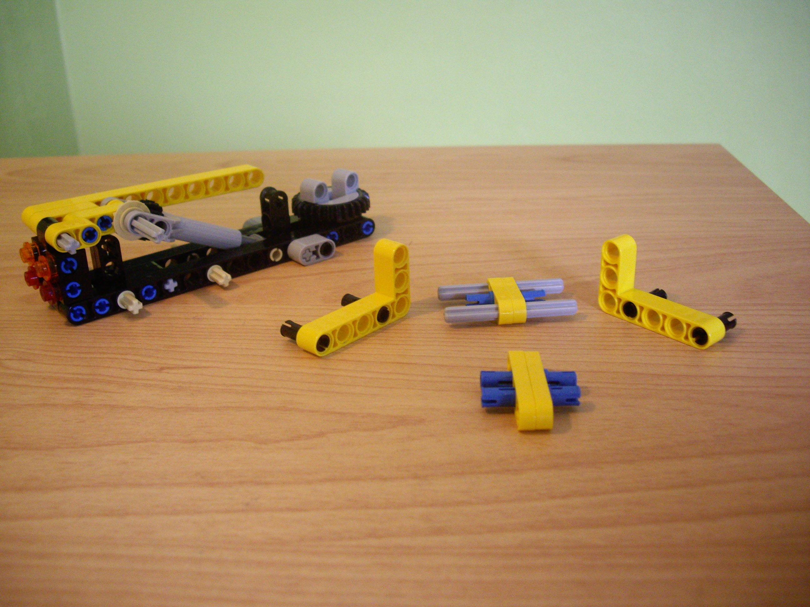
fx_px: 889
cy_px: 304
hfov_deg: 49.0
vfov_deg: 37.7
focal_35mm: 38
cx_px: 405
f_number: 2.8
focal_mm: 7.9
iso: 400
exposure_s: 1/20
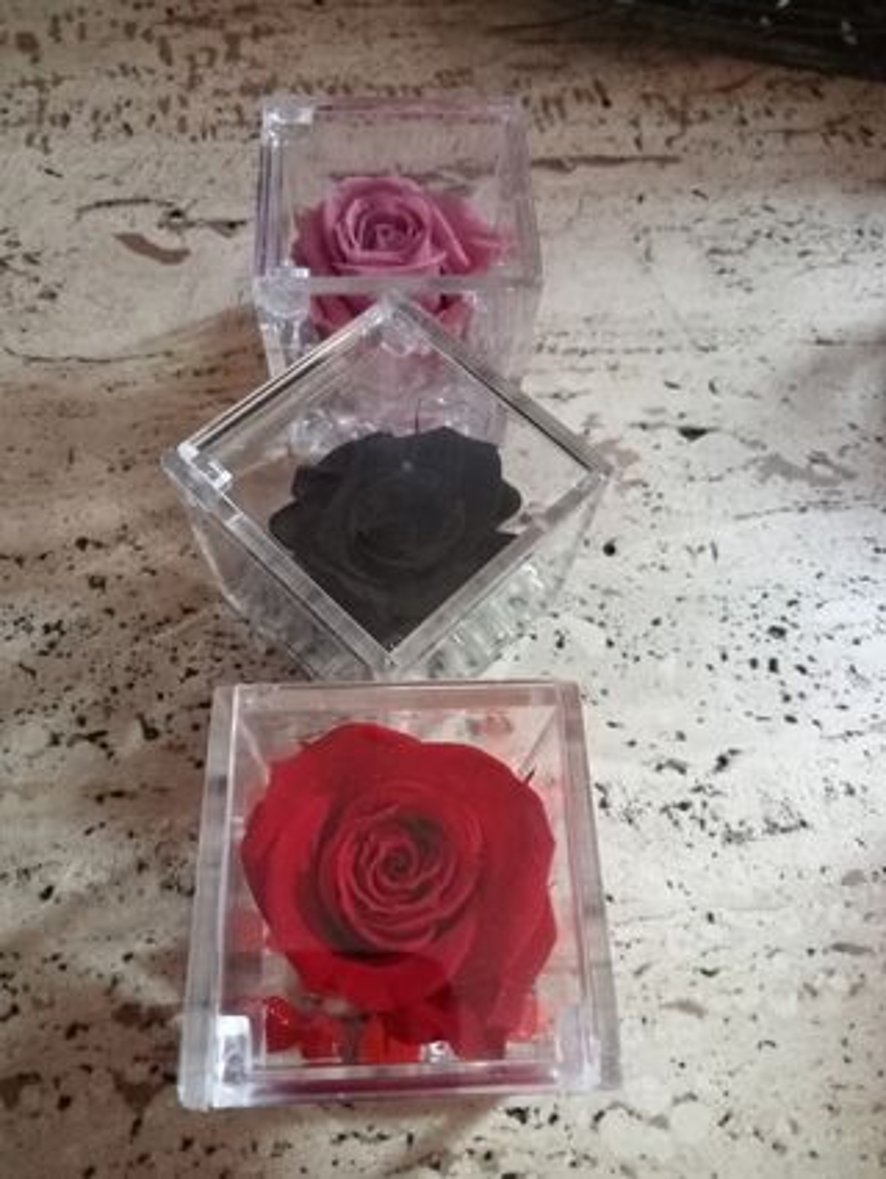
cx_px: 443
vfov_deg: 63.4
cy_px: 590
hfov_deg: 49.8
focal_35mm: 28
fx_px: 955
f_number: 2.2
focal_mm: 3.46
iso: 1391
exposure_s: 1/25
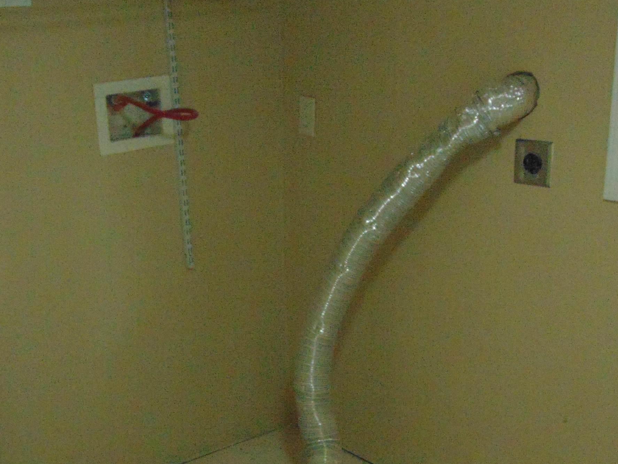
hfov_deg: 36.8
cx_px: 284
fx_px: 928
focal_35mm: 52
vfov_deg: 27.8
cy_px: 317
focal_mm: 5.4
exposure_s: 1/50
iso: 500
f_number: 3.1
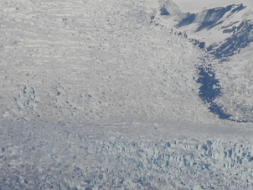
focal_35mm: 1018
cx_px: 245
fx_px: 7434
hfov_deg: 1.9
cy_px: 91
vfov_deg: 1.5
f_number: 5
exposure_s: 1/2000
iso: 100
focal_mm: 42.8
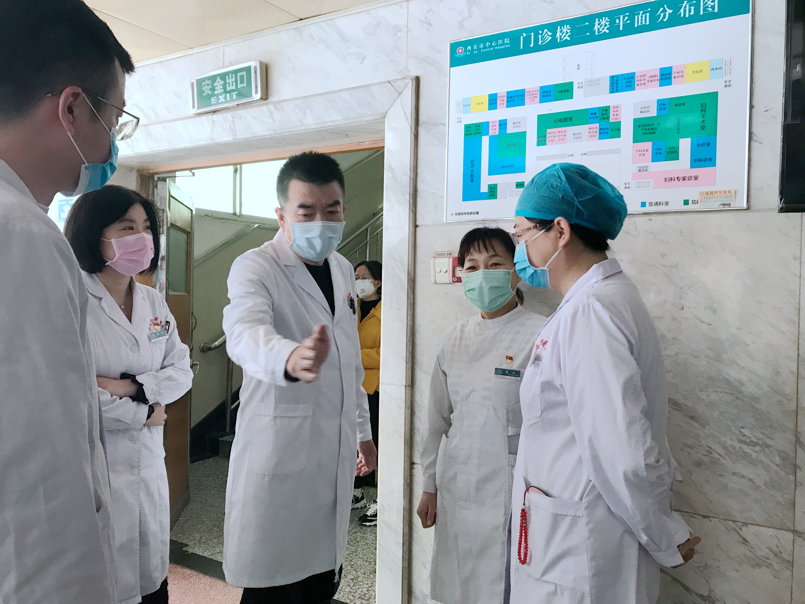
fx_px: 651
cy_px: 302
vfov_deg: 49.7
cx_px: 402
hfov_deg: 63.4
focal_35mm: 28
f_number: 1.8
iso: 40
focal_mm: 3.99
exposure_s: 1/15
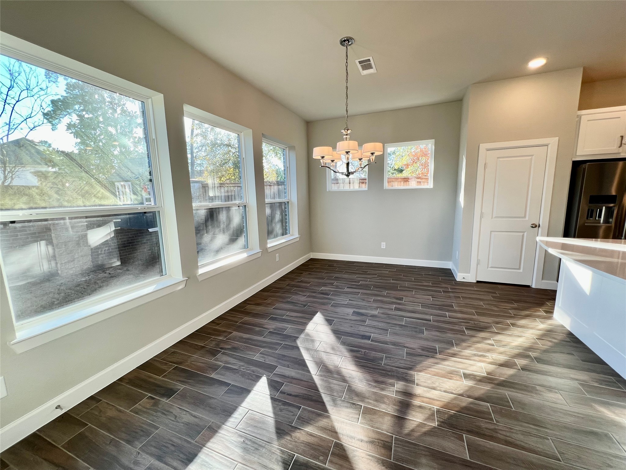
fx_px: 235
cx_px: 313
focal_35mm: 13
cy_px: 235
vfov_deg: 89.9
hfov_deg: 106.2
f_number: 1.8
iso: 50
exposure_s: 1/120
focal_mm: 1.57
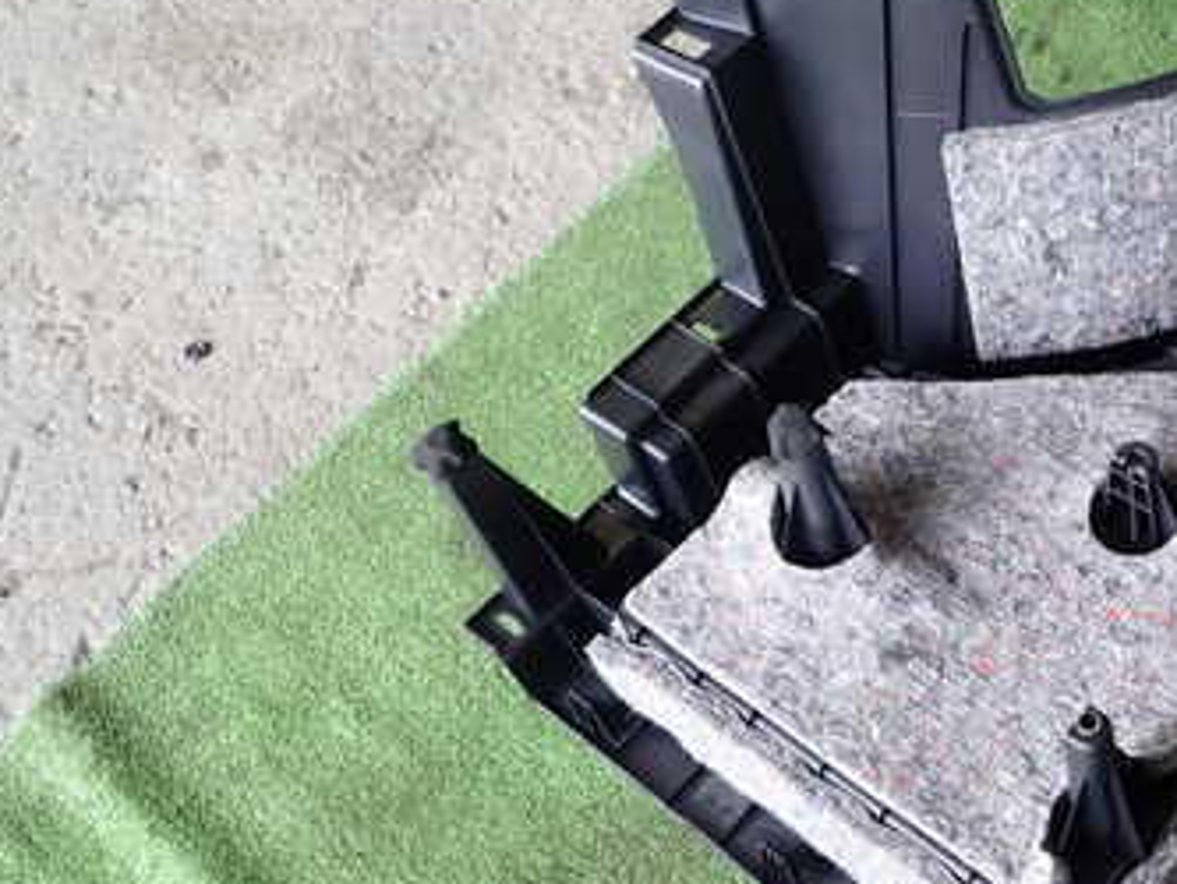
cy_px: 488
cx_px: 979
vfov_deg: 32.2
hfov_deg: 40.0
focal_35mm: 45
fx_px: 1531
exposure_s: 1/60
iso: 200
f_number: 2
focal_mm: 4.5
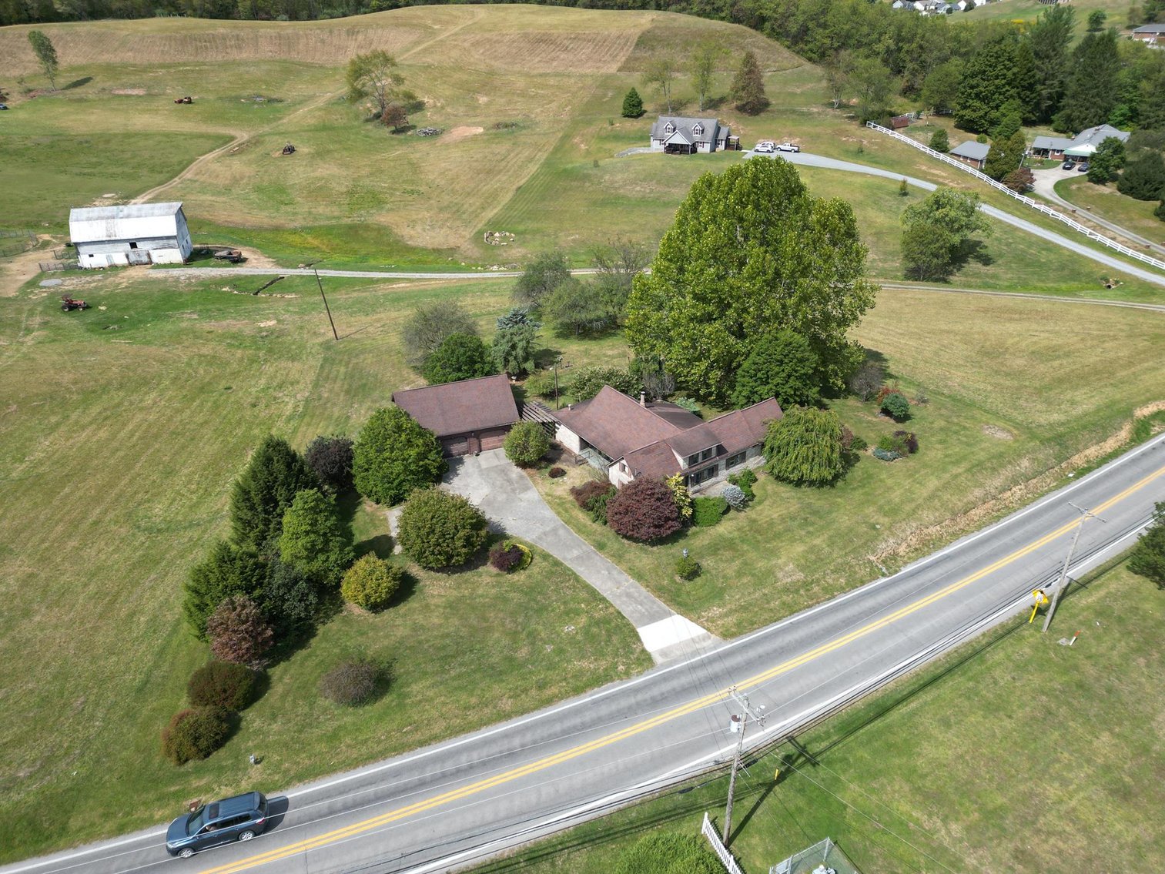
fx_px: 808
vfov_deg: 56.8
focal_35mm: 24
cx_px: 582
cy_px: 437
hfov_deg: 71.6
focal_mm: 6.72
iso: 110
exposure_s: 1/2000
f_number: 1.7
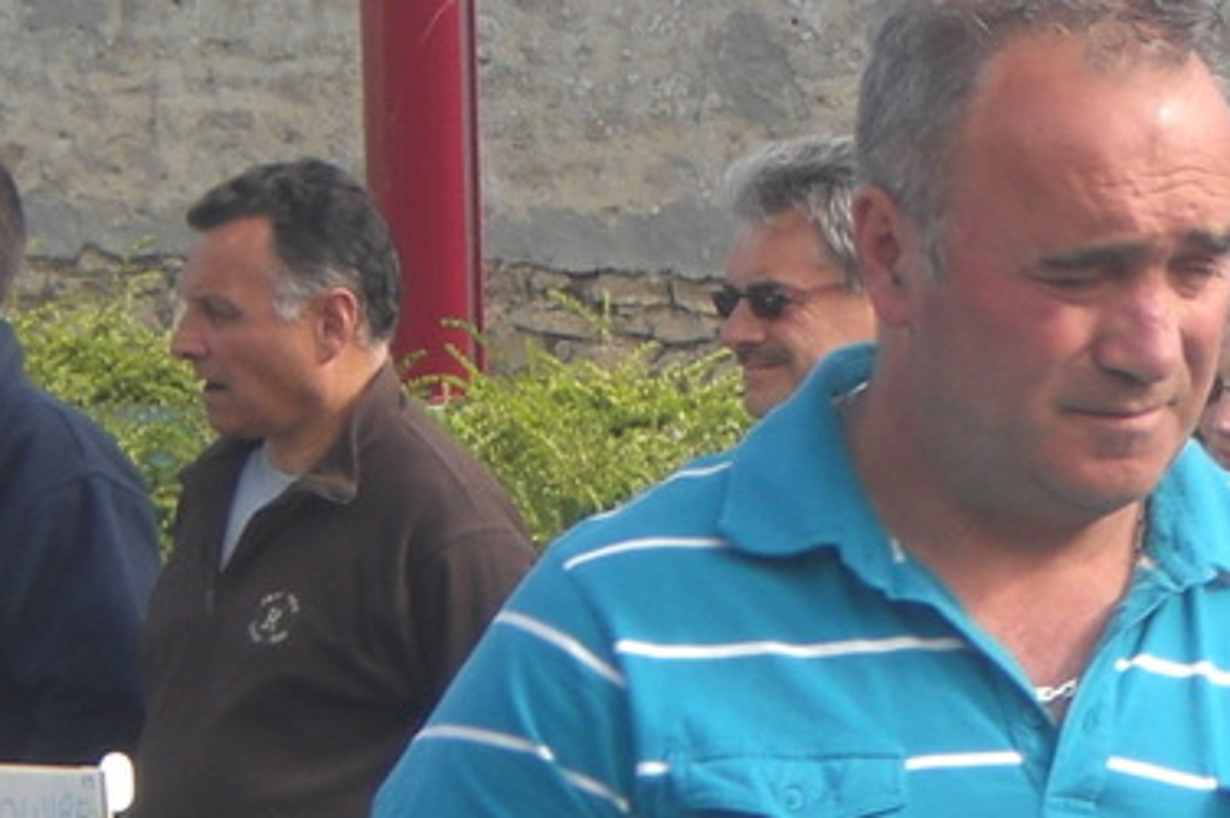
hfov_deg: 5.1
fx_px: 13791
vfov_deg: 3.4
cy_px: 939
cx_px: 2022
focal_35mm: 404
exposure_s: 1/100
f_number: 5.9
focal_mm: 18.9
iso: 50
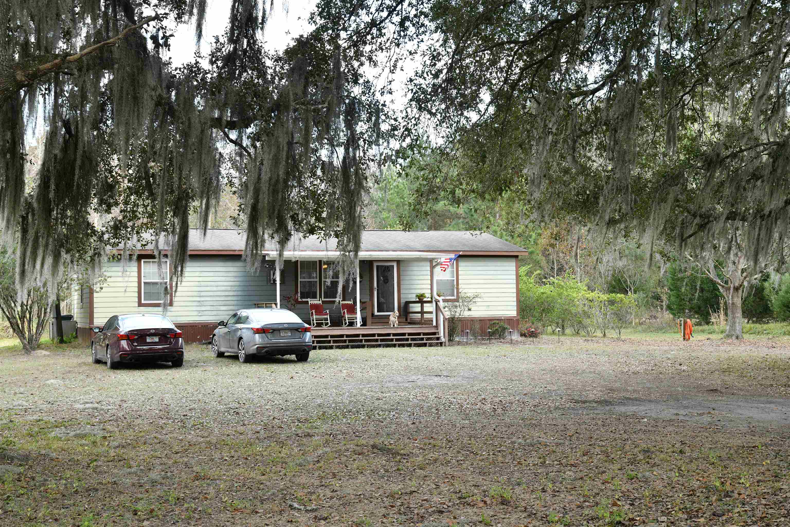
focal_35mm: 50
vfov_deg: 27.0
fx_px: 1097
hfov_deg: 39.6
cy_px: 264
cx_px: 395
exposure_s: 1/200
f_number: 10
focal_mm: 50
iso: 2000
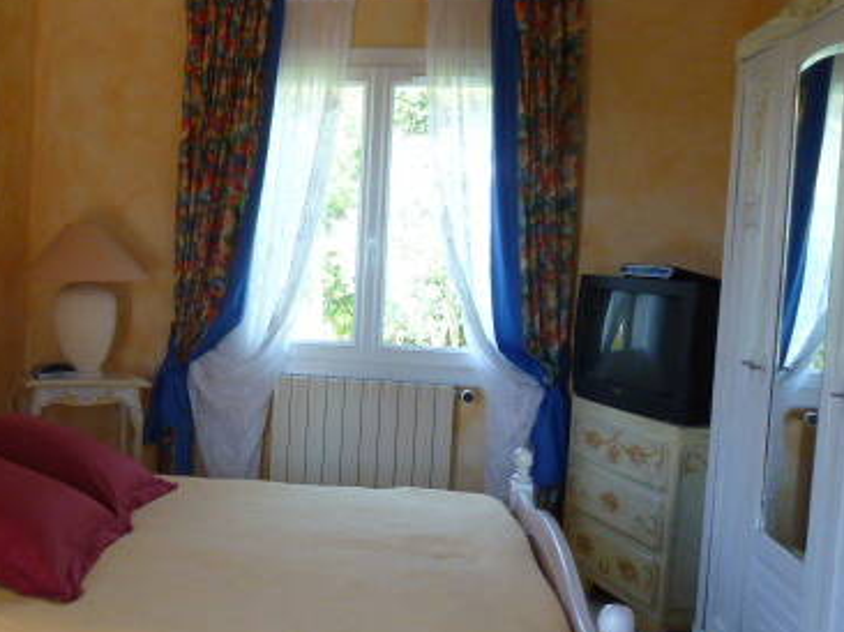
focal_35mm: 42
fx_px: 1023
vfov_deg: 34.3
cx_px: 171
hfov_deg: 42.8
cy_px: 316
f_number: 3.3
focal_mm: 4.3
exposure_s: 1/60
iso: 250
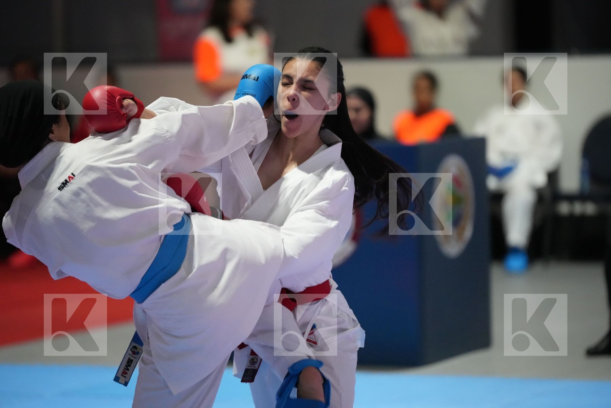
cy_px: 204
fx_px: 3343
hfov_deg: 10.4
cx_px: 306
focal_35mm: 197
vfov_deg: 7.0
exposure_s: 1/800
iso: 10000
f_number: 2.8
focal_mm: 197
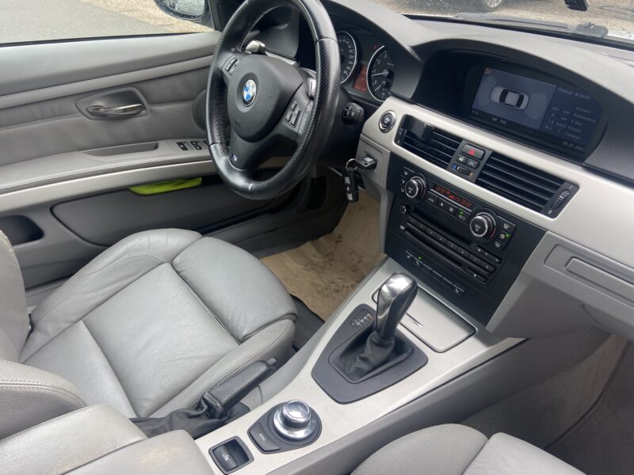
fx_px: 476
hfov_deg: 67.3
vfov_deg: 53.1
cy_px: 238
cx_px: 317
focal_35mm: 26
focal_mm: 4.25
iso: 32
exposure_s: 1/131
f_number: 1.8
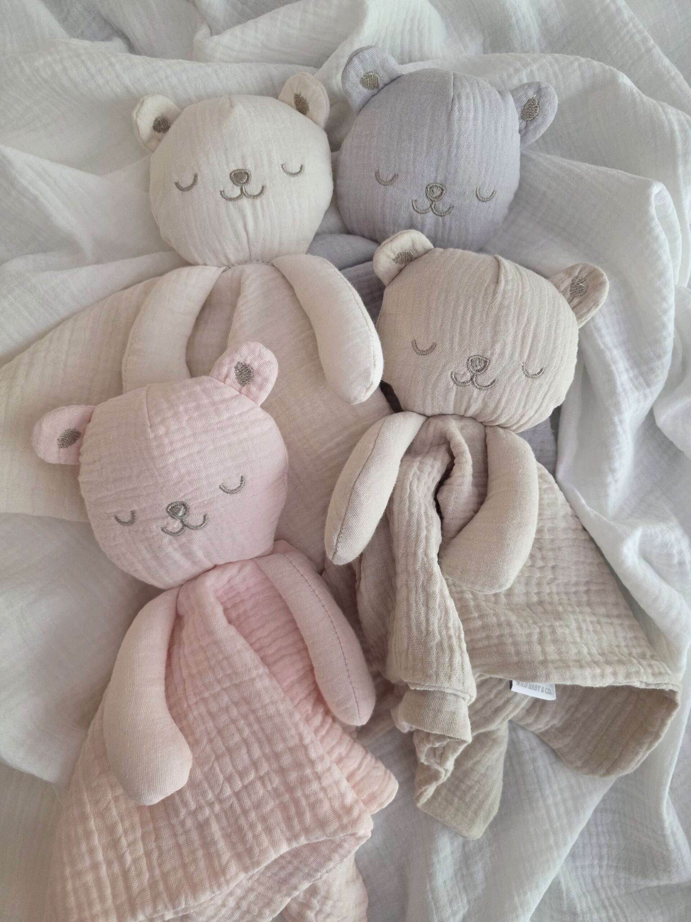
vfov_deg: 73.9
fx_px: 612
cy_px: 461
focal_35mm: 23
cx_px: 346
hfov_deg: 58.9
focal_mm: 6.3
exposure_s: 1/100
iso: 250
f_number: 1.7
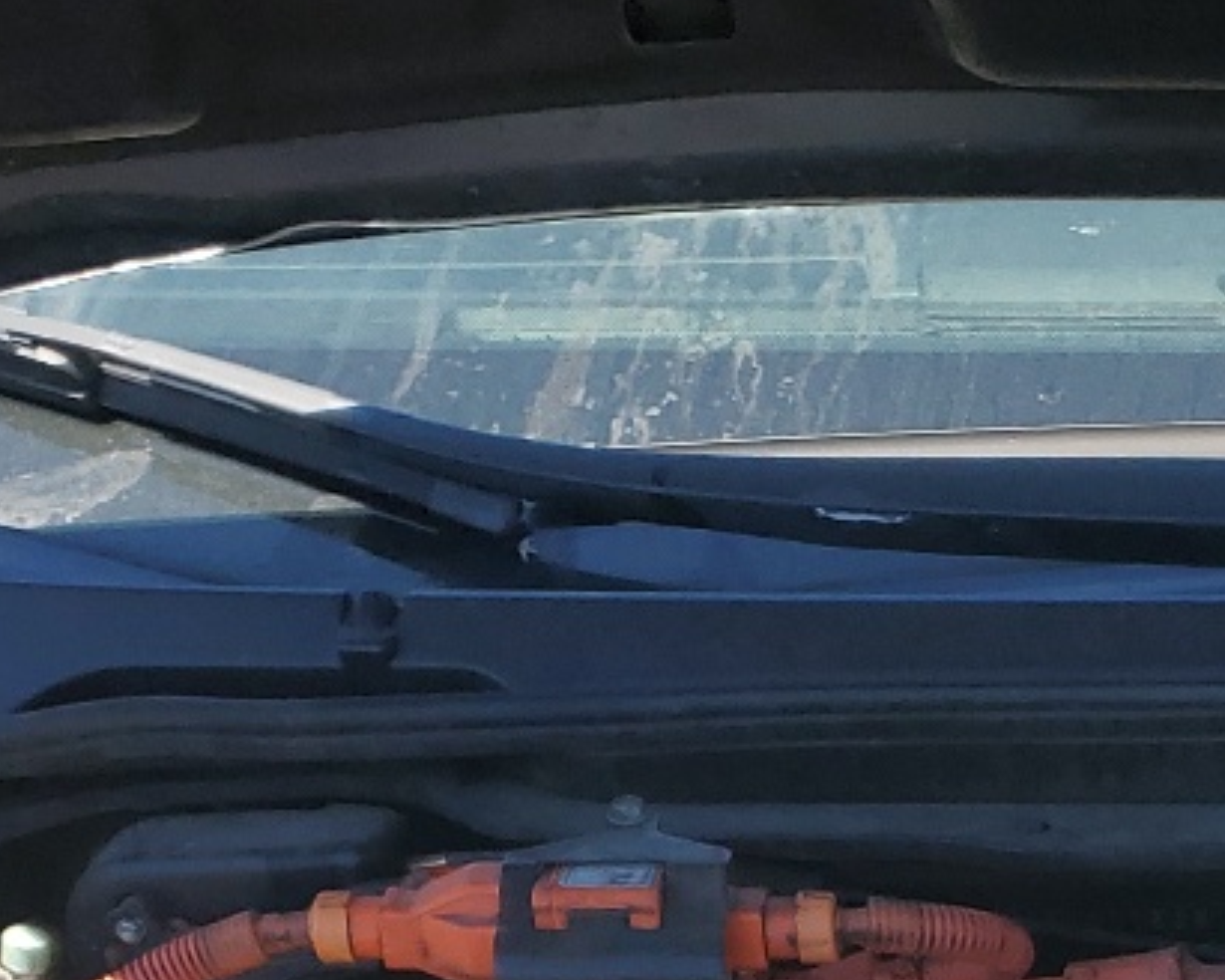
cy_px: 1763
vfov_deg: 13.9
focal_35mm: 99
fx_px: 3589
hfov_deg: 18.6
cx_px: 1371
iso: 50
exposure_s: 1/1000
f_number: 1.5
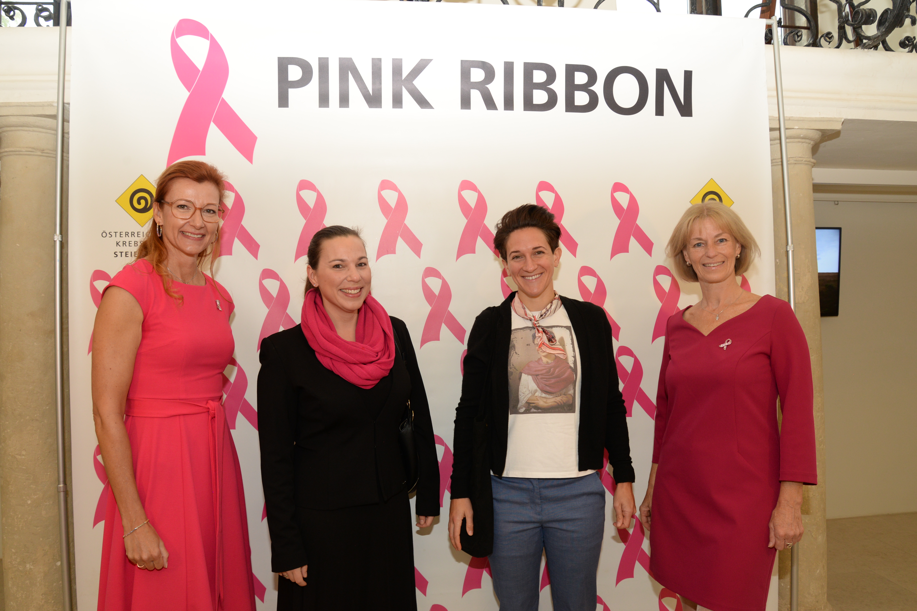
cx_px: 458
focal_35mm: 24
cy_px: 306
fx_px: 611
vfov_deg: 53.1
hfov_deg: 73.7
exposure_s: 1/60
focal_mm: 24
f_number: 7.1
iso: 800
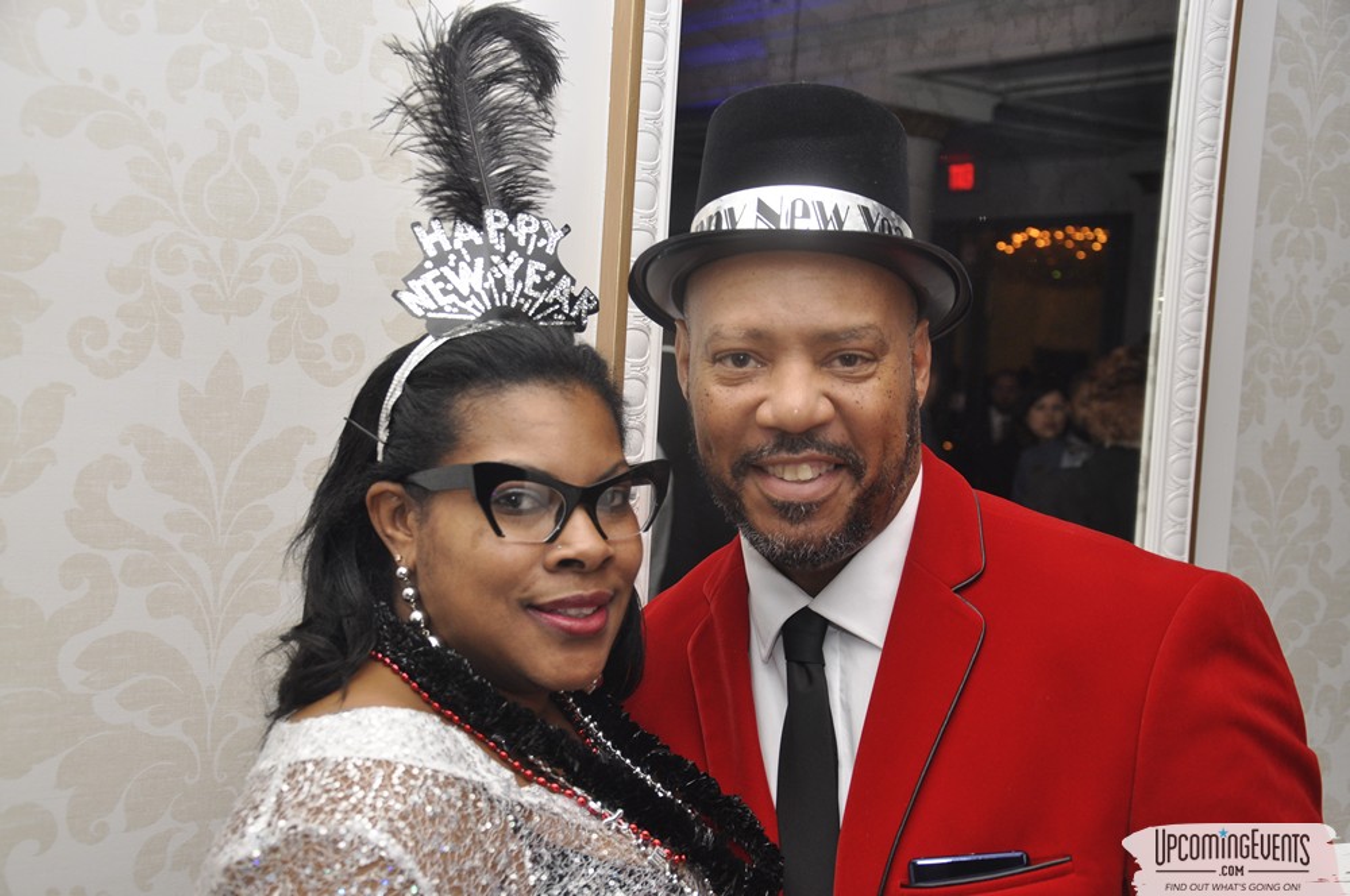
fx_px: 1910
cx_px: 675
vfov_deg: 26.4
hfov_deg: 38.9
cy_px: 448
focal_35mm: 51
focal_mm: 34
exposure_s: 1/60
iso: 400
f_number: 5
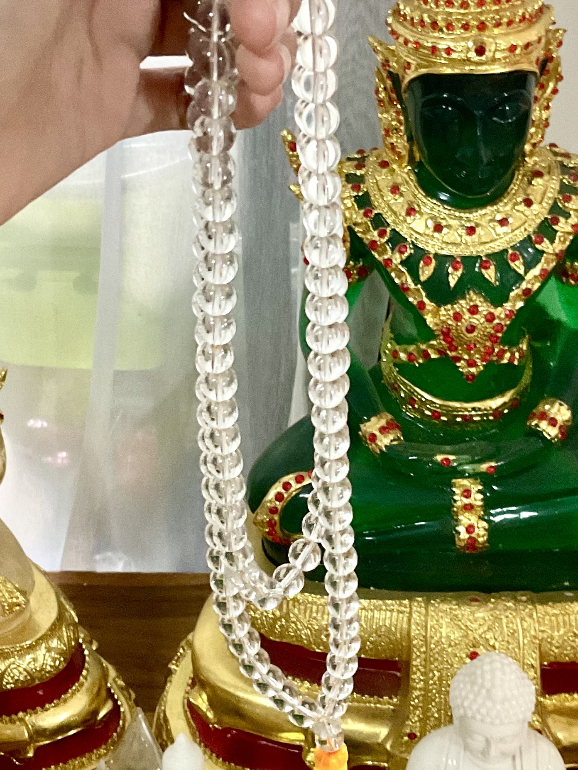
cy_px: 369
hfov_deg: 23.3
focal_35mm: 63
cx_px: 282
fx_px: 1403
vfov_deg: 30.7
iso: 200
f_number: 1.8
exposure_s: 1/50
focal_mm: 3
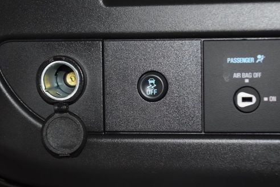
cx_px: 155
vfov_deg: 14.6
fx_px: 731
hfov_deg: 21.7
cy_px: 90
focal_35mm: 94
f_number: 5.6
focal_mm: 48
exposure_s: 1/30
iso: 1600
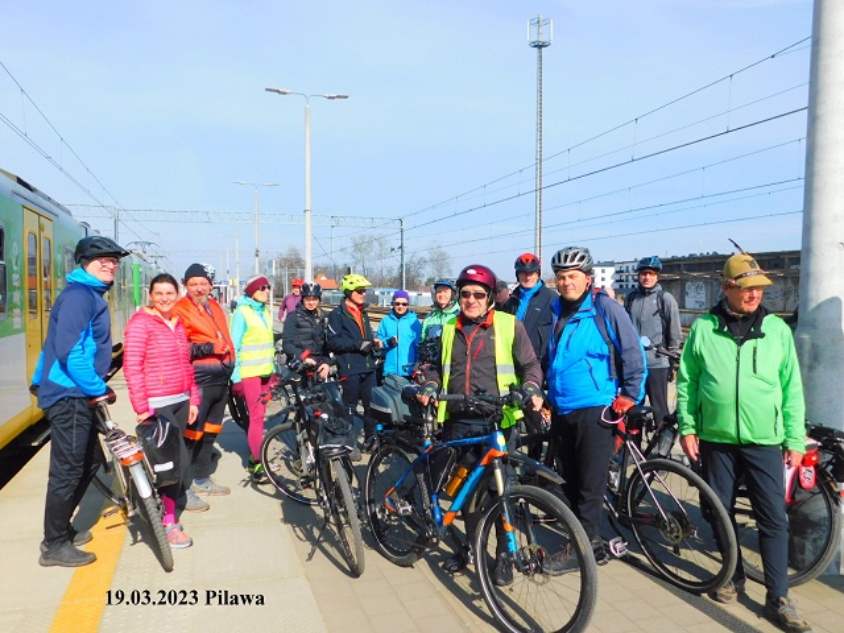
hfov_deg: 63.4
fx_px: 683
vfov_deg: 49.7
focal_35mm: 28
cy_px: 316
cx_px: 422
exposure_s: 1/400
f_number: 6.4
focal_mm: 4.9
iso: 125
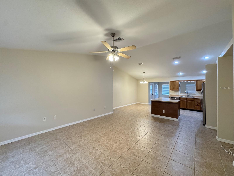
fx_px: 95
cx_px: 117
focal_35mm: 14
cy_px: 88
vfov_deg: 85.7
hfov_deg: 102.1
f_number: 2.2
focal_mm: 2.22
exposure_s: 1/60
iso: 320
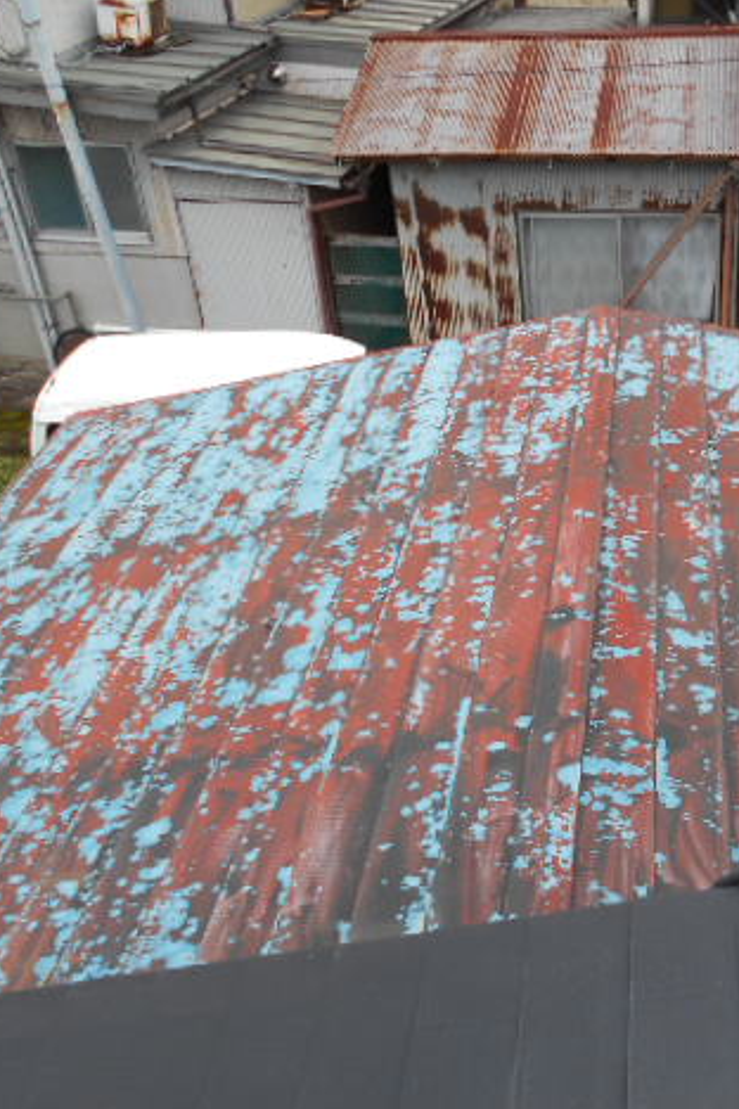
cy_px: 545
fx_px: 1139
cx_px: 609
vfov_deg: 51.9
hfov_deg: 34.6
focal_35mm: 37
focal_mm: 4.6
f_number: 3.2
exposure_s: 1/320
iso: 80
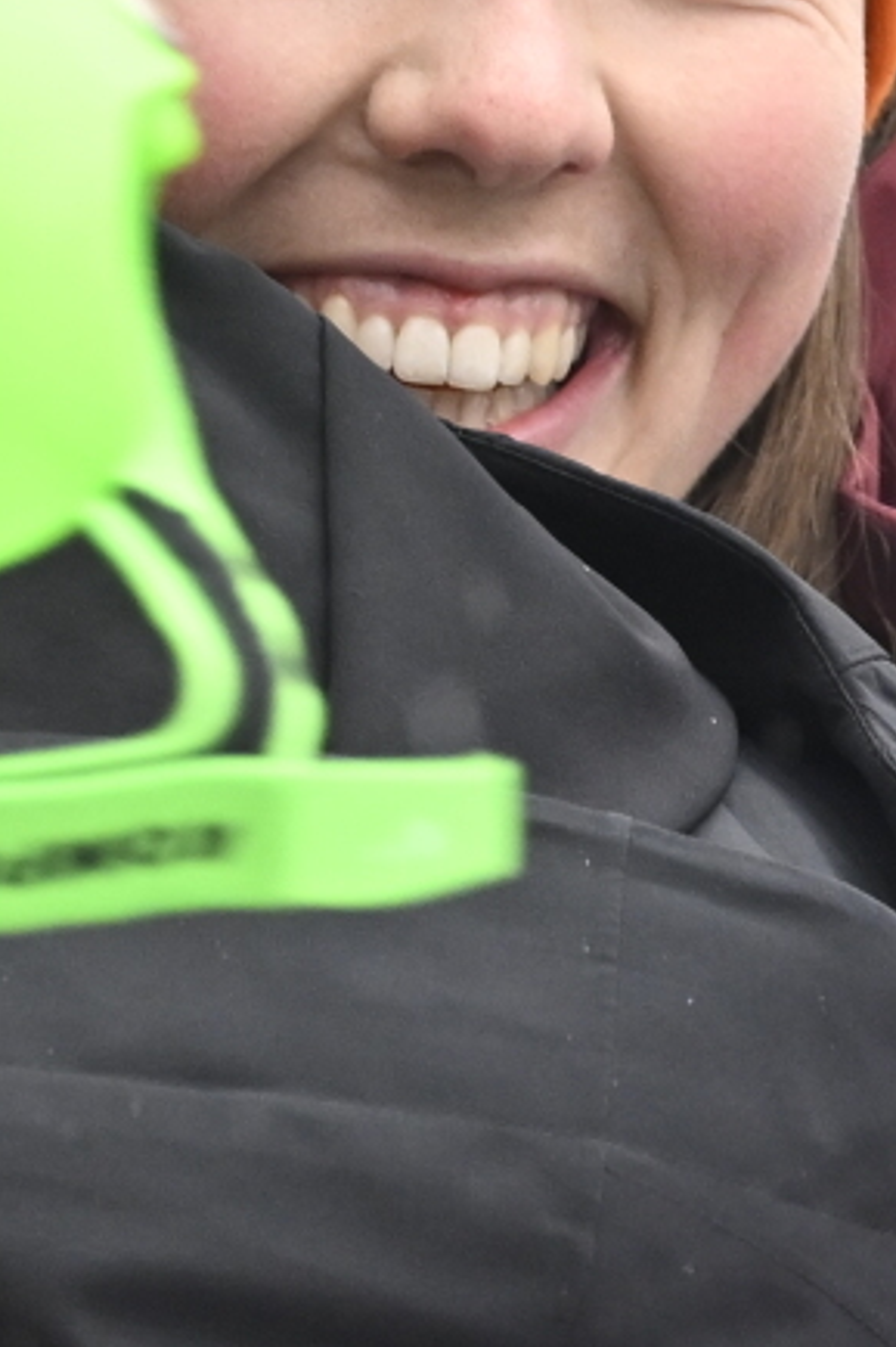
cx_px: -3
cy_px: 428
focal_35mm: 456
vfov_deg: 4.5
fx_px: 17036
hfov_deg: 3.0
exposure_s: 1/800
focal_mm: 165
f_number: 4
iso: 1000
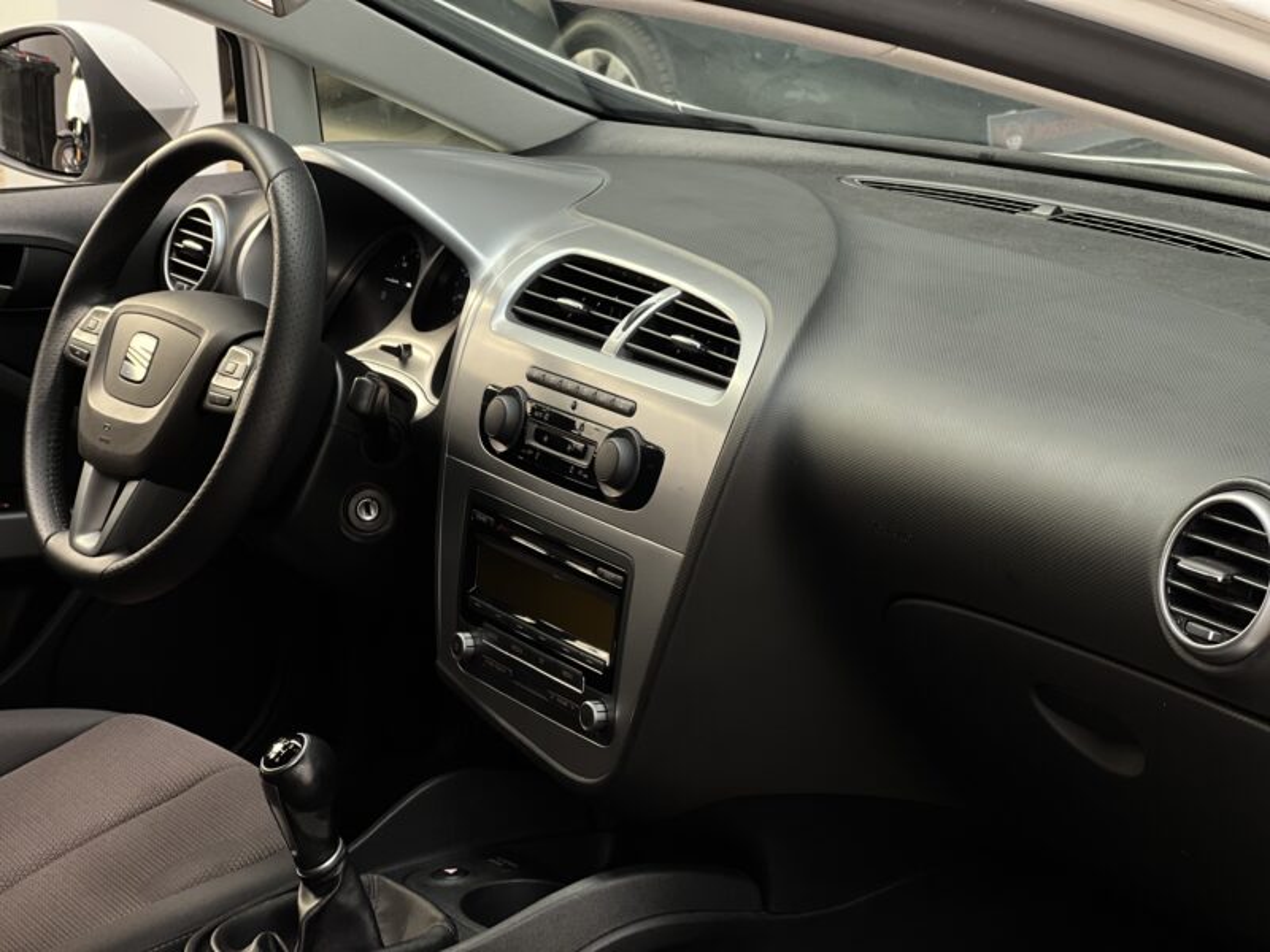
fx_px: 2825
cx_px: 635
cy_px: 476
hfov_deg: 25.3
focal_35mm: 77
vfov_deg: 19.1
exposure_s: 1/40
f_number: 2.8
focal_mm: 9
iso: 200
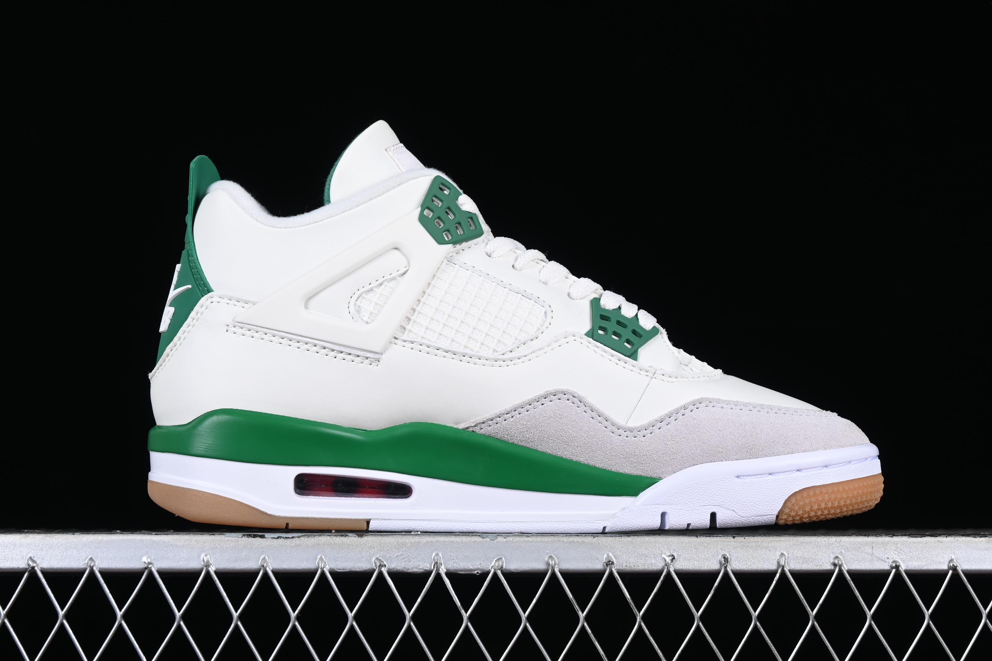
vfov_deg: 18.2
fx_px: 2067
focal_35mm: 75
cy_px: 330
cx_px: 496
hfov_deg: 27.0
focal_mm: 50
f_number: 8
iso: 160
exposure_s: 1/125
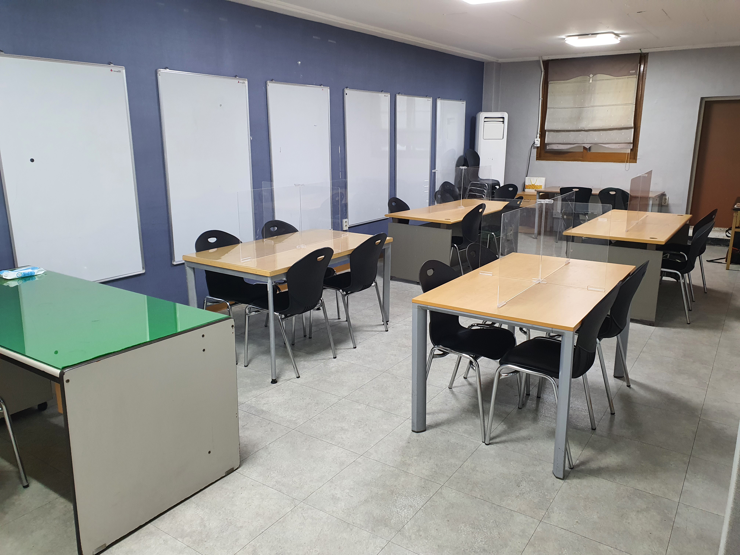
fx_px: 556
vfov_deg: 53.1
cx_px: 370
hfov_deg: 67.3
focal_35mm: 26
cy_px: 278
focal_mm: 4.3
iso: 200
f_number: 2.4
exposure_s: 1/60
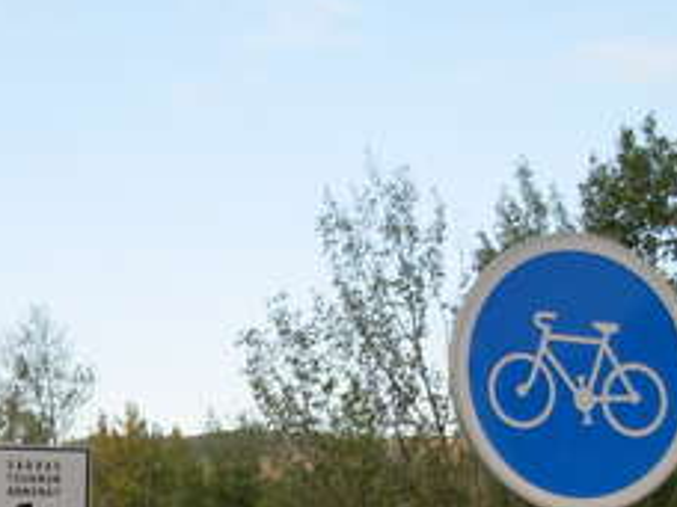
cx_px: 18
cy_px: 537
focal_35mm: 100
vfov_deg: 14.5
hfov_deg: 19.1
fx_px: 1956
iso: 79
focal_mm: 6.3
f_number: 2.9
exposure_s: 1/443
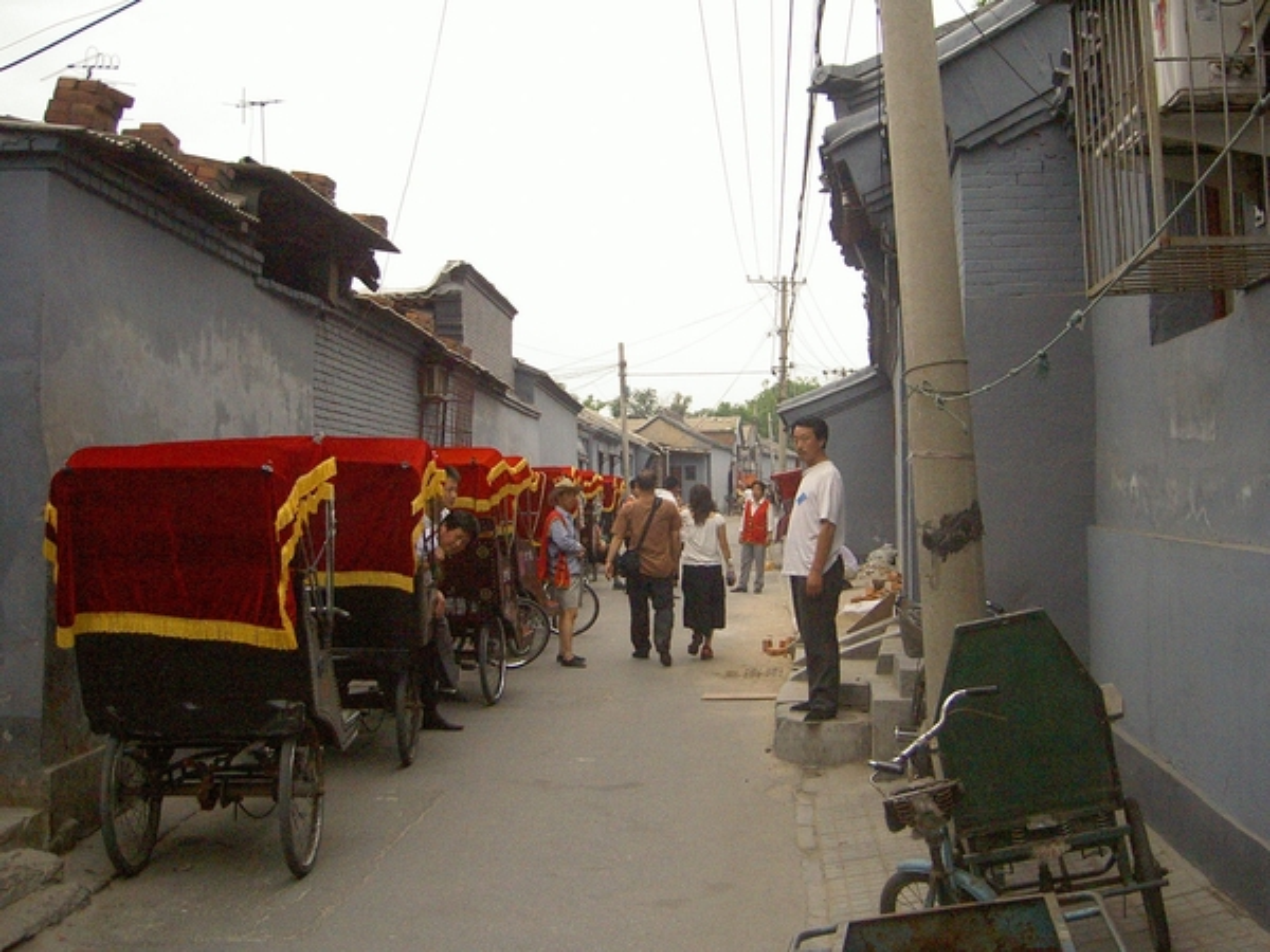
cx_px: 635
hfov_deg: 47.9
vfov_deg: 36.8
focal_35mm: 39
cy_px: 476
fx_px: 1431
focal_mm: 8
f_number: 2.8
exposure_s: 1/200
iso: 400
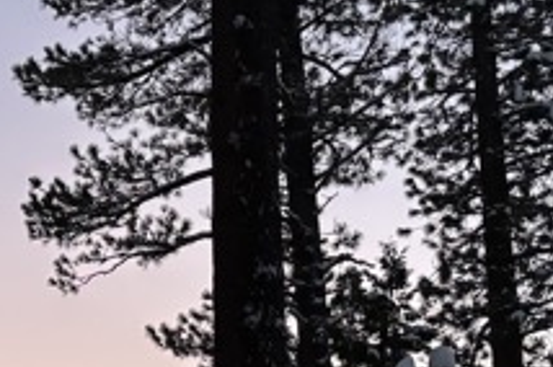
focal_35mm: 81
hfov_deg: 22.7
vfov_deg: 15.7
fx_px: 1242
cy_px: 525
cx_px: -145
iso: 500
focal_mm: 5.96
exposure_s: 1/50
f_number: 1.6
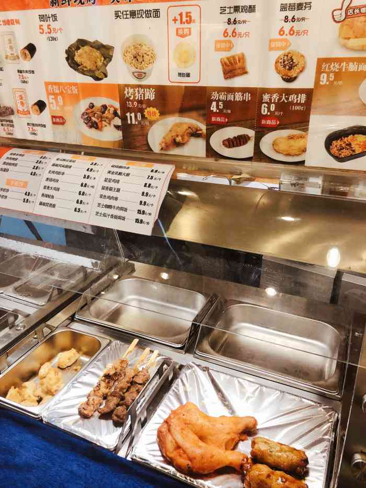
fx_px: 395
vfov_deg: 63.4
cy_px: 244
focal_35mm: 28
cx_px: 183
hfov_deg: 49.8
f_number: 1.8
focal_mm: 4
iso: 40
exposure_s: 1/25
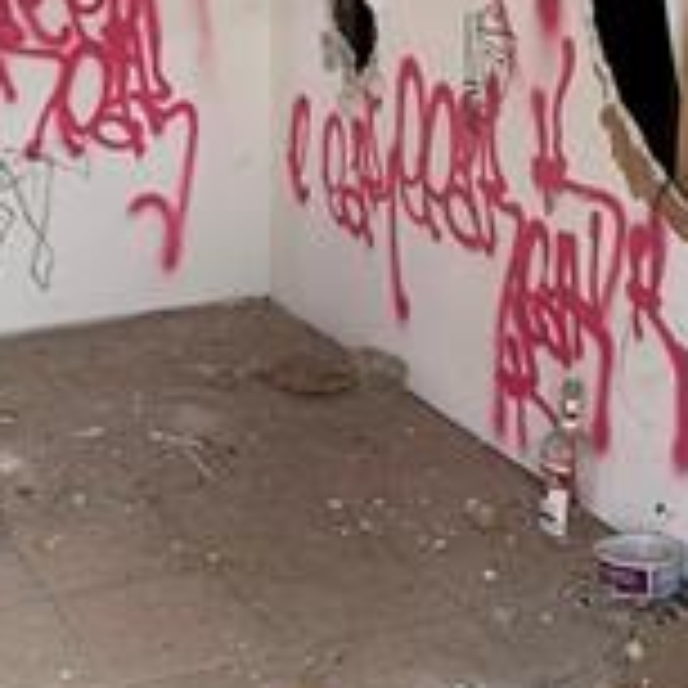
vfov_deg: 24.0
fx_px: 1619
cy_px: 319
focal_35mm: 72
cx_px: 72
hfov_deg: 23.4
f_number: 1.8
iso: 64
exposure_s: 1/121
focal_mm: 4.25
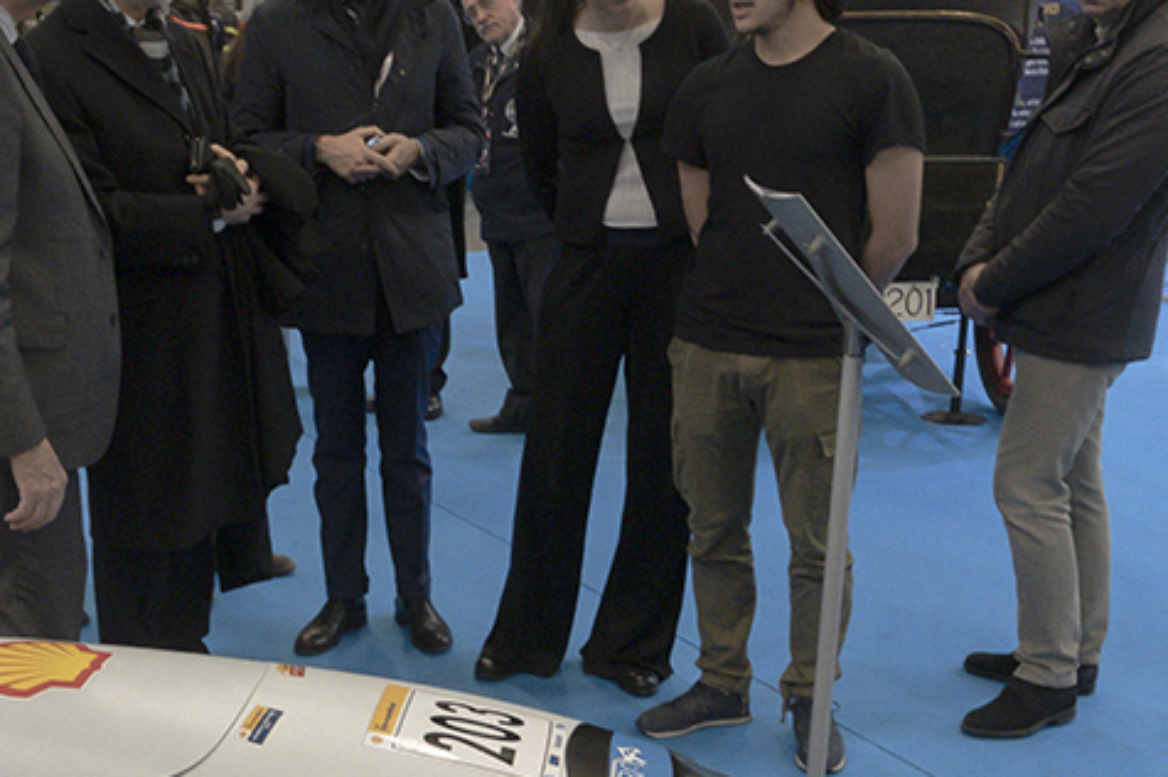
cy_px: 572
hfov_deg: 38.3
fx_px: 1653
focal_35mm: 51
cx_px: 352
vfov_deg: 26.2
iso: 6400
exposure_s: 1/125
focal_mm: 14.5
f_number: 6.4
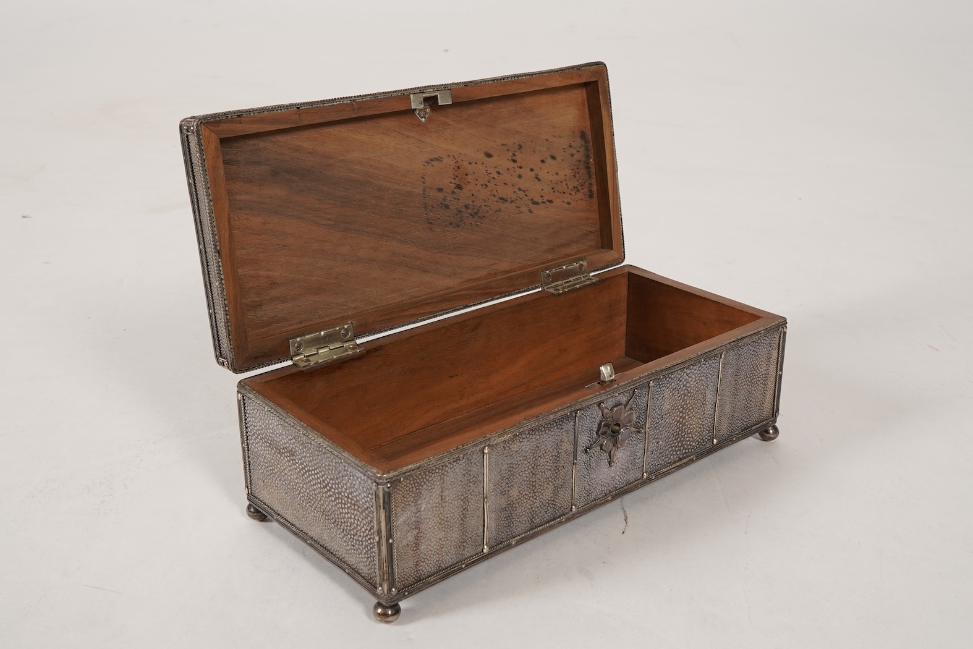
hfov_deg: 43.6
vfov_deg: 29.9
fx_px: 1216
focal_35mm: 45
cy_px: 324
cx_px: 486
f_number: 22
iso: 400
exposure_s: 1/125
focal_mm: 30
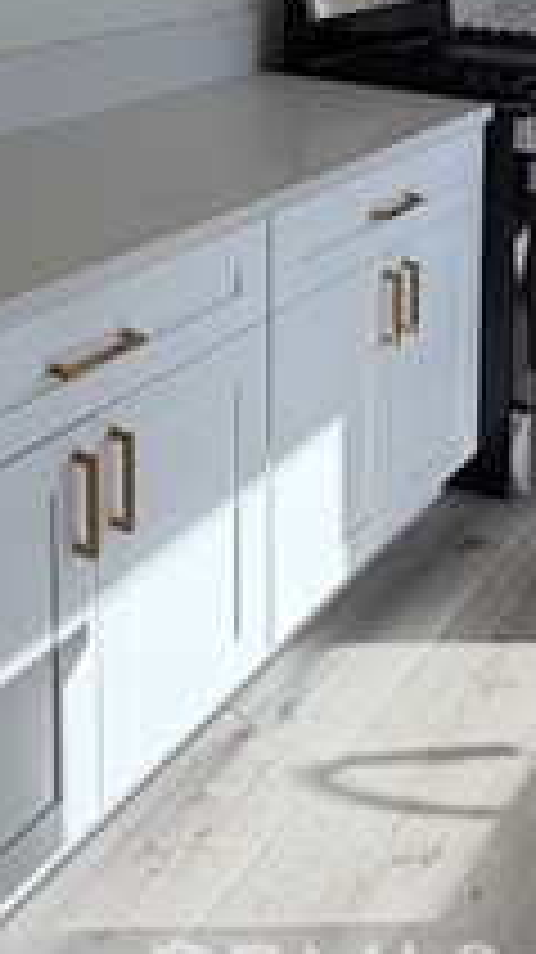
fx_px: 1164
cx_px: 392
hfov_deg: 25.7
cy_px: -32
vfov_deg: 38.7
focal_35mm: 46
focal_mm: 2.22
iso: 50
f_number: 2.2
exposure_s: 1/179
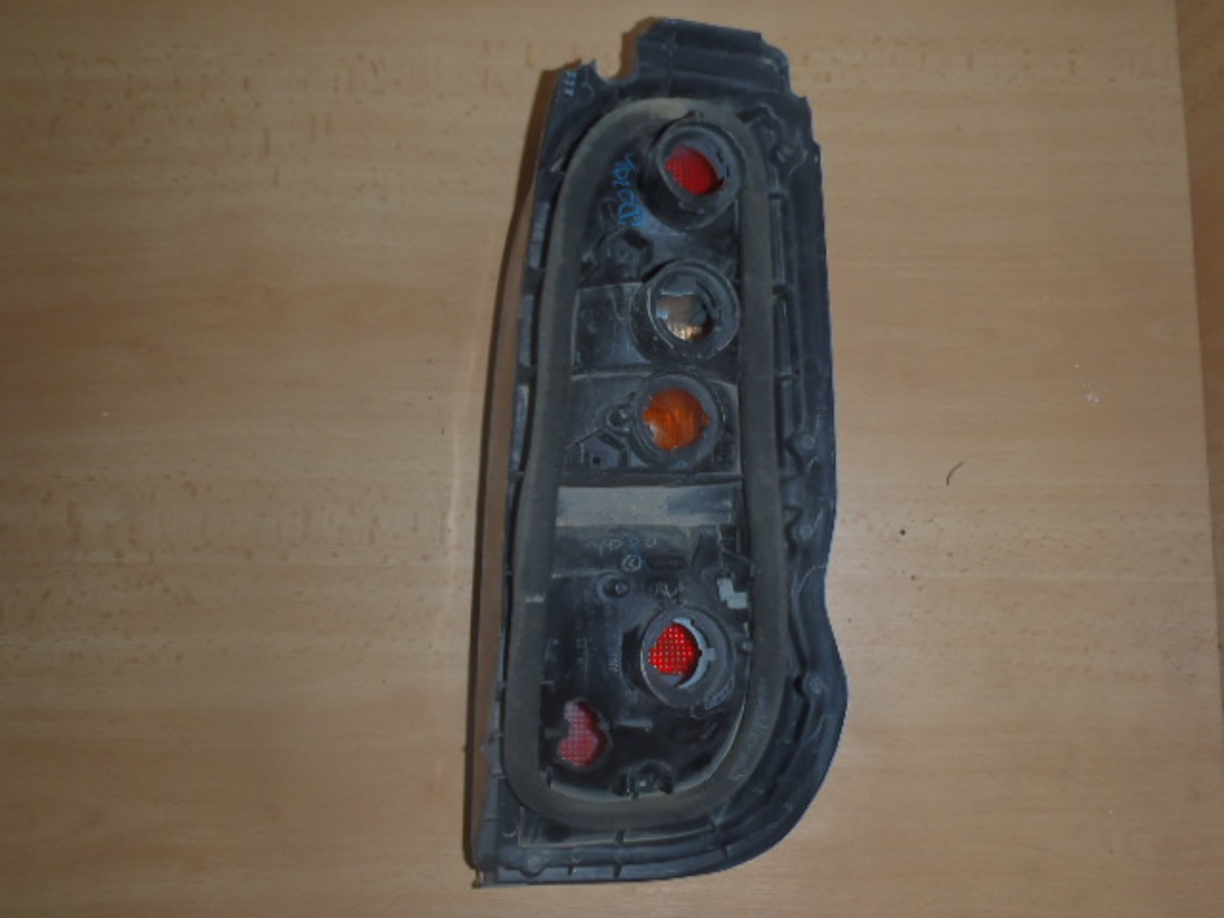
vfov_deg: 49.7
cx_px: 612
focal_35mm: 28
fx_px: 990
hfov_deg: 63.4
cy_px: 459
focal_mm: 5
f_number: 3.9
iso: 100
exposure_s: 1/30
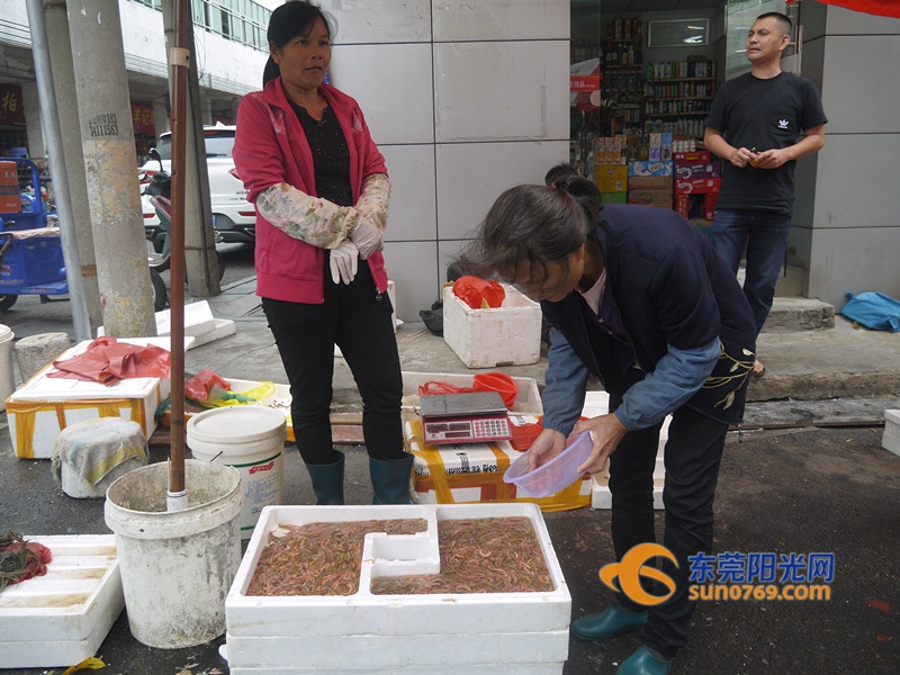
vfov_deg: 49.7
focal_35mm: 28
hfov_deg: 63.4
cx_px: 450
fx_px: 728
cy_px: 338
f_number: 4
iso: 160
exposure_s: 1/160
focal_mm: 14
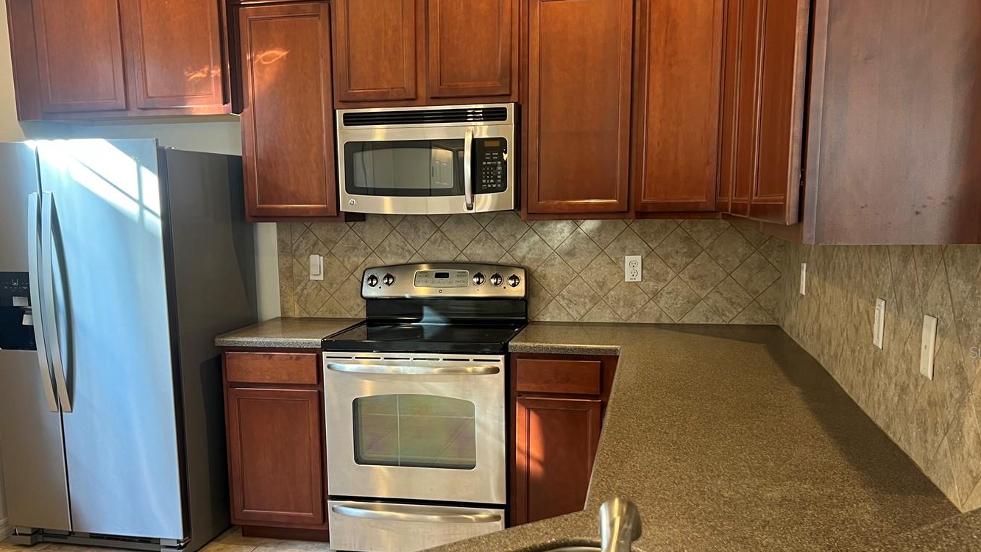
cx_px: 450
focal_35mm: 34
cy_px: 352
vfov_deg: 34.4
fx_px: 884
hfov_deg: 57.9
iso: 80
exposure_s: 1/60
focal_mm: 5.7
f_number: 1.5
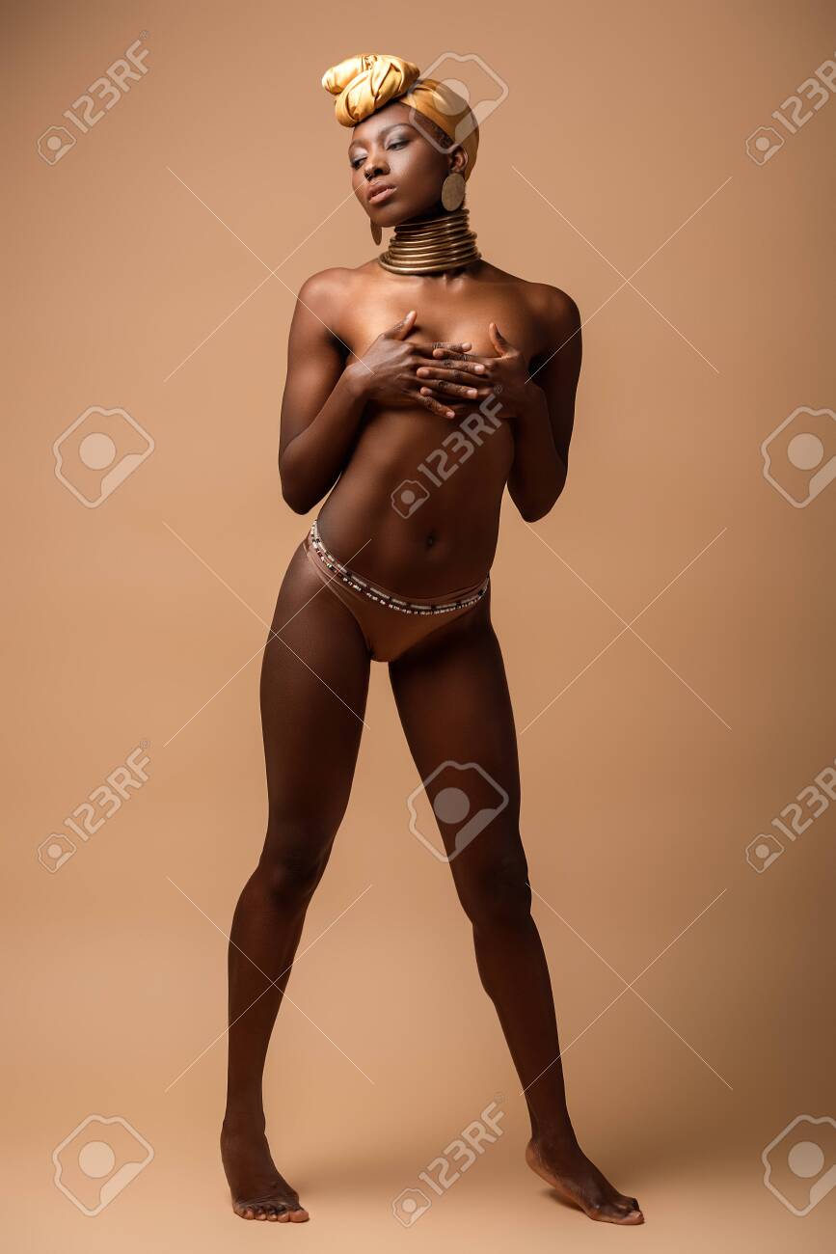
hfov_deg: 12.5
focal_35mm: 110
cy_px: 627
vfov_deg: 18.6
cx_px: 418
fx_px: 3830
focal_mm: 110
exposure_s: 1/200
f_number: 7.1
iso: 100
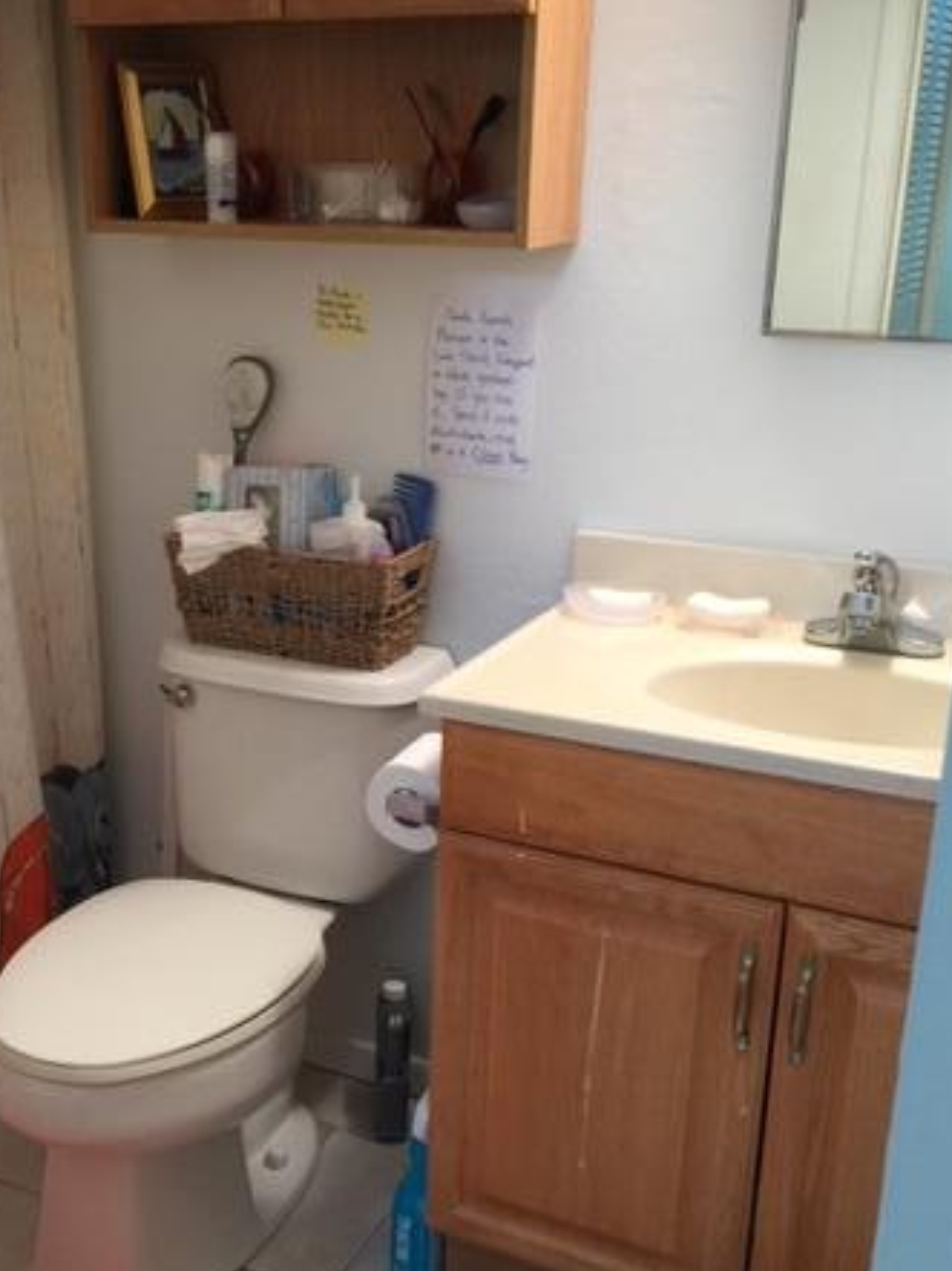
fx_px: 1542
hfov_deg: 34.0
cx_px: 325
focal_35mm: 42
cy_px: 730
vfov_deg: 44.7
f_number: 2.2
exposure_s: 1/15
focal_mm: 4.15
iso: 64
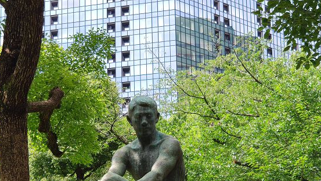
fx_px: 374
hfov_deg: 46.3
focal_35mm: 44
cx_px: 136
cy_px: 145
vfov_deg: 26.6
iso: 100
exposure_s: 1/336
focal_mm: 6.22
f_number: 2.2
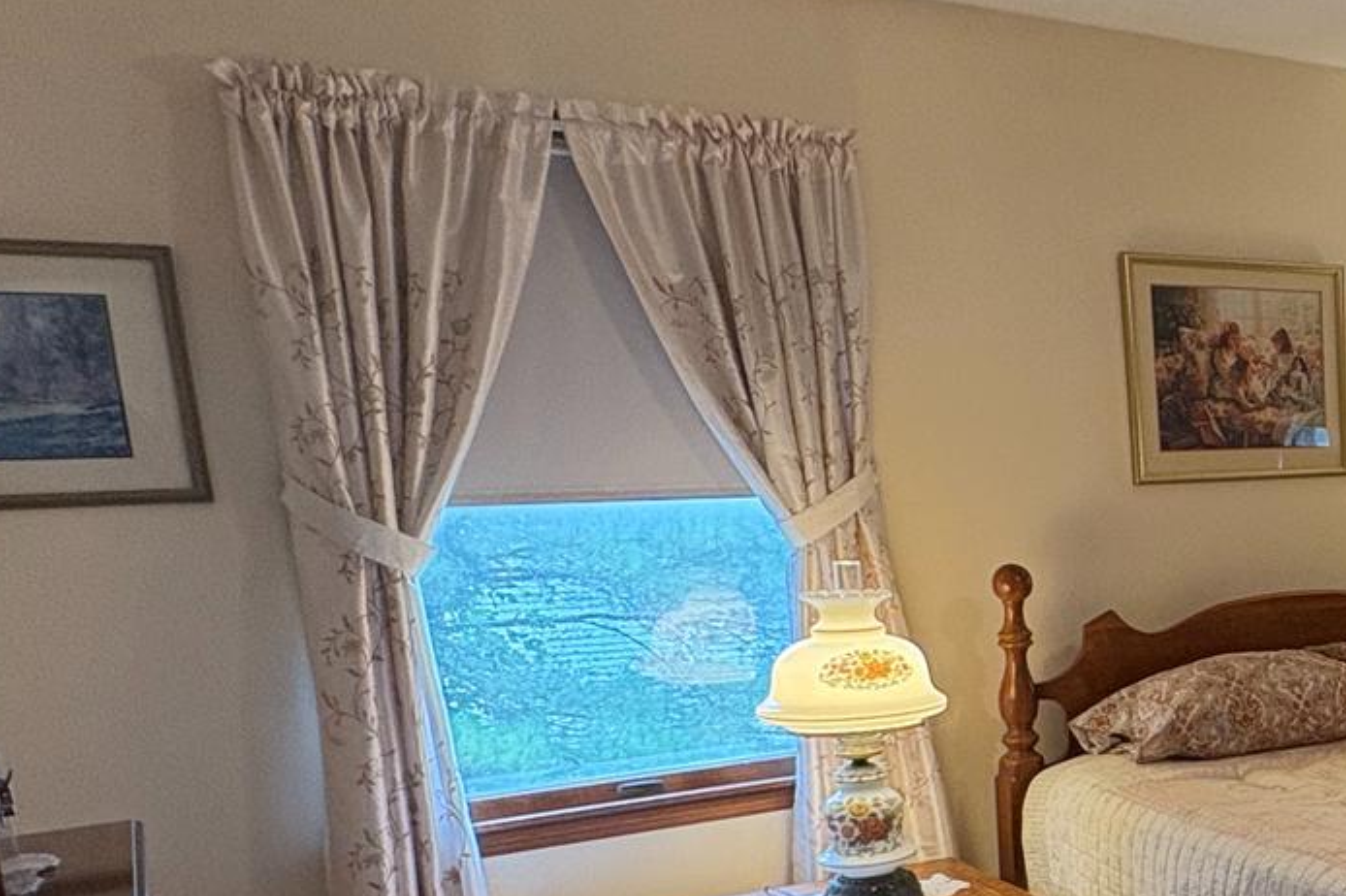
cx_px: 1588
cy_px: 694
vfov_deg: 30.5
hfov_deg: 36.1
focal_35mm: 43
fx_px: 1607
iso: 320
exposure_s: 1/120
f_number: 2.2
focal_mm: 2.22
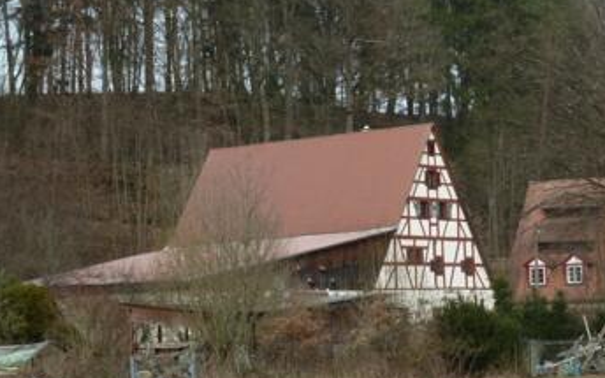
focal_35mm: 114
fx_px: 1880
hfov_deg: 18.1
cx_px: 507
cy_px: 225
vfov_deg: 11.5
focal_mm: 10.3
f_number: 4
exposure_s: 1/160
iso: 80
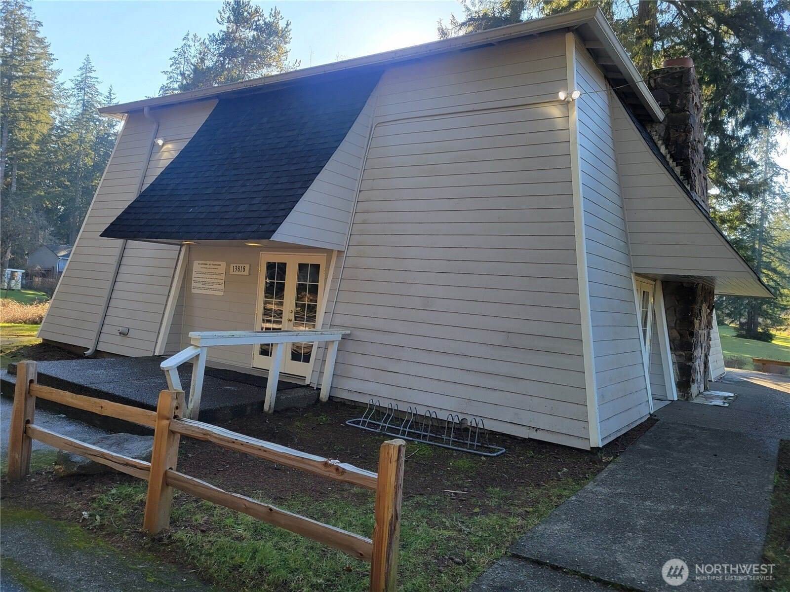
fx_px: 593
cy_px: 296
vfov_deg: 53.1
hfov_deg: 67.3
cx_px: 395
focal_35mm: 26
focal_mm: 5.4
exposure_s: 1/257
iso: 40
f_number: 1.8
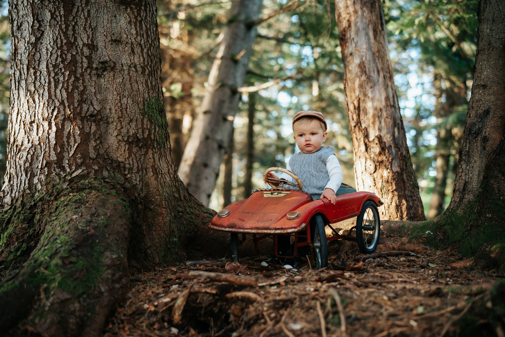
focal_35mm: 50
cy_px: 168
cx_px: 252
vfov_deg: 27.0
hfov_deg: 39.6
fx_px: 701
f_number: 1.8
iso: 800
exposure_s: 1/200
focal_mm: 50
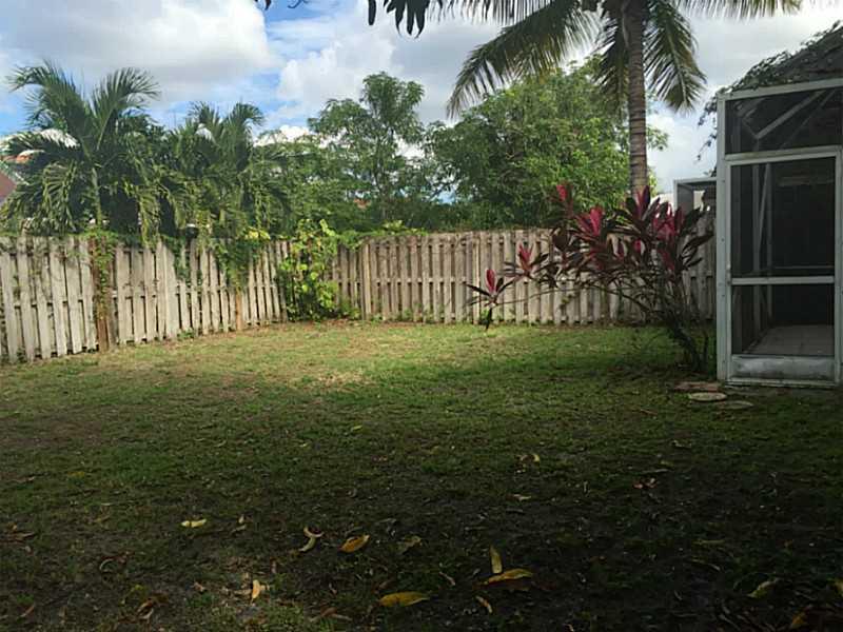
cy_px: 316
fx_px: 706
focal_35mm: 29
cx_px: 422
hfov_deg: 61.7
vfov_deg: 48.2
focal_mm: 4.15
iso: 32
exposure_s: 1/860
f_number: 2.2
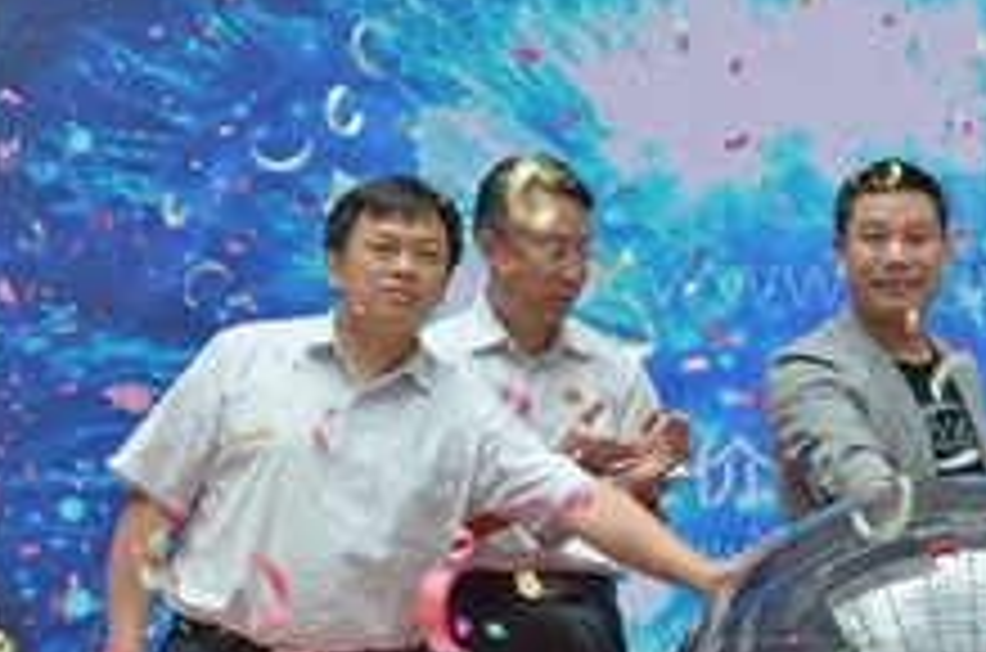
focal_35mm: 115
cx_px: 1031
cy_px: 582
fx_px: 3143
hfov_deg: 17.3
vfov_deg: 11.8
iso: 450
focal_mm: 28
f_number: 8
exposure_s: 1/125
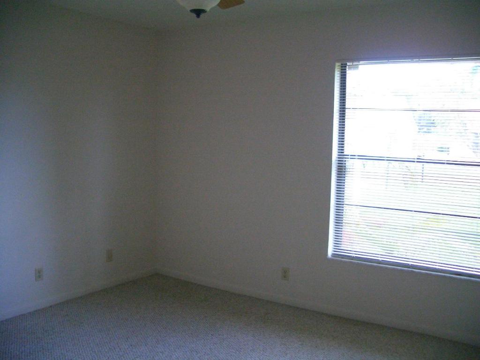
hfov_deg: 52.6
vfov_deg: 40.7
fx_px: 485
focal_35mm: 35
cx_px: 240
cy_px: 180
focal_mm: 5.8
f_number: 2.6
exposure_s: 1/100
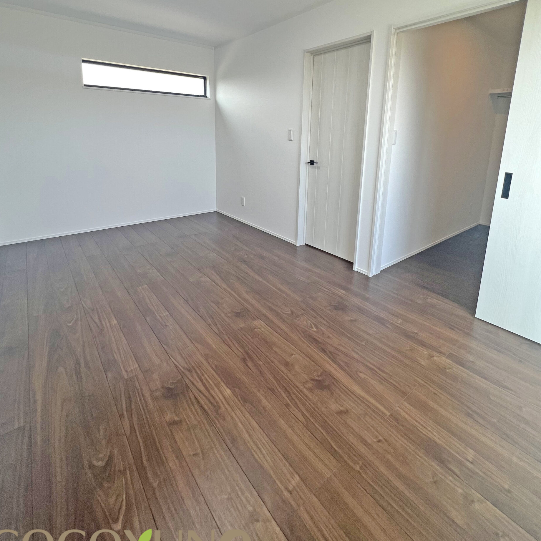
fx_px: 283
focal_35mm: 16
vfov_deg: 85.3
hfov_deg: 87.4
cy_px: 194
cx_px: 265
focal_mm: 1.57
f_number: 1.8
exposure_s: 1/100
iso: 40
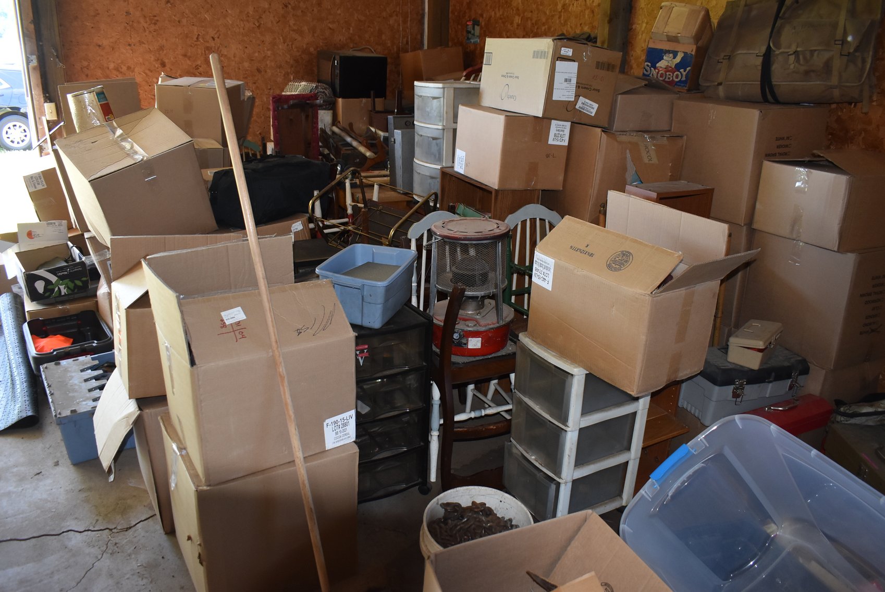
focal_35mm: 27
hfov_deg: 67.3
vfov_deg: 48.0
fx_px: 664
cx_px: 442
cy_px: 296
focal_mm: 18
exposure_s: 1/125
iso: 900
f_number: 3.5
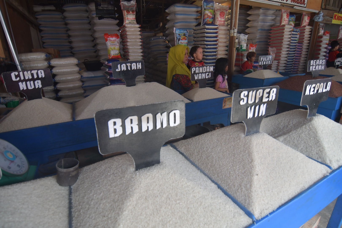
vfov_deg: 67.4
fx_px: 171
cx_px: 171
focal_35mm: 18
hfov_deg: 90.0
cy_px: 114
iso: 400
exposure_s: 1/320
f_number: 4
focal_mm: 12
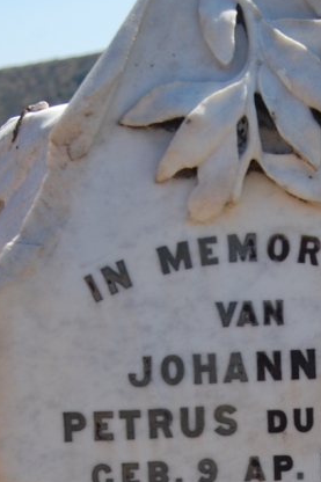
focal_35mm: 129
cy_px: 523
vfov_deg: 15.5
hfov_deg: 10.6
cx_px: 253
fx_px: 1730
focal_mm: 35
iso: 200
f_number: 8
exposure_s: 1/250
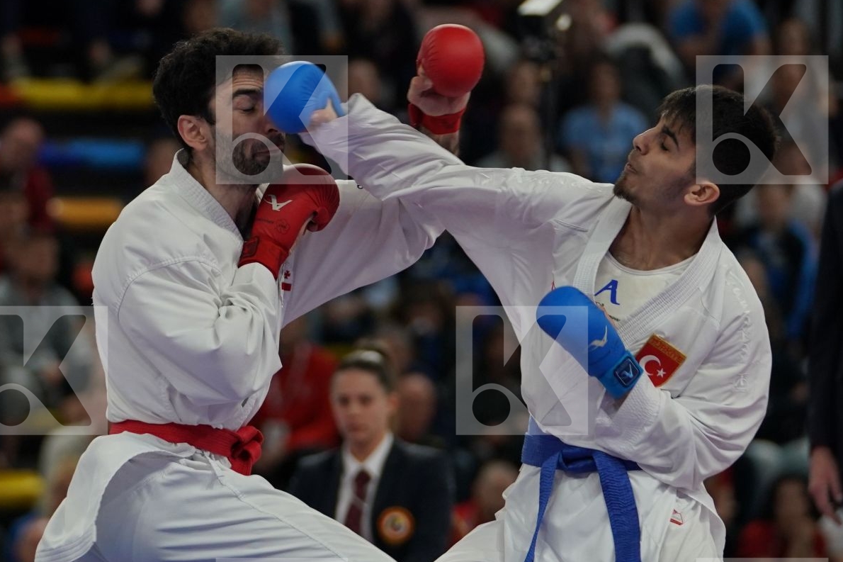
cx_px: 282
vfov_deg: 4.5
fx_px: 7117
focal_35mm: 304
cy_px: 371
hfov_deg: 6.8
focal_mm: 134
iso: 1250
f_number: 2.8
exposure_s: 1/1000
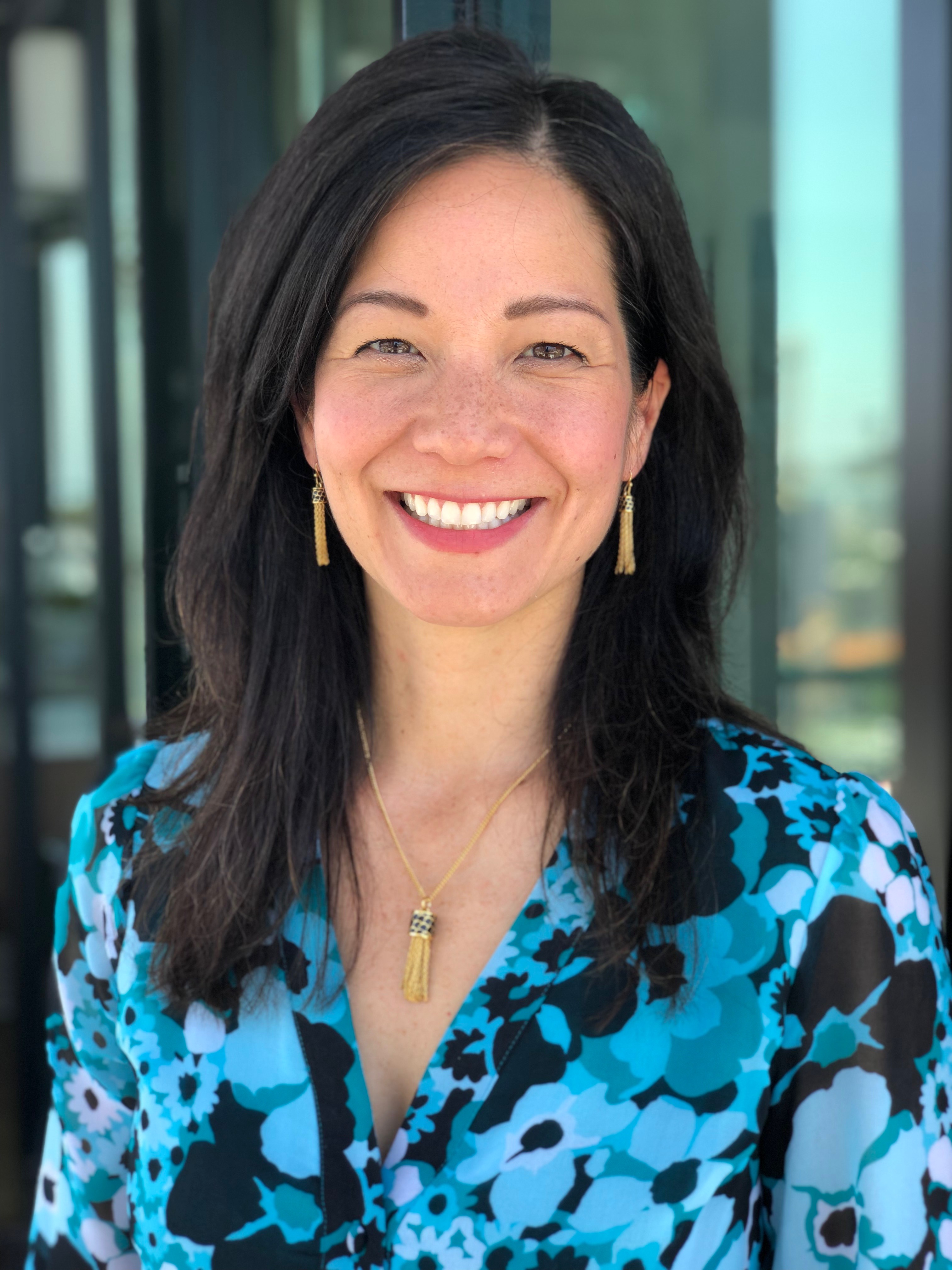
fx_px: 1907
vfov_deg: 36.8
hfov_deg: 28.0
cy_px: 635
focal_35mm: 52
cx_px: 476
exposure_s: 1/120
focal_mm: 6
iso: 16
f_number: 2.4
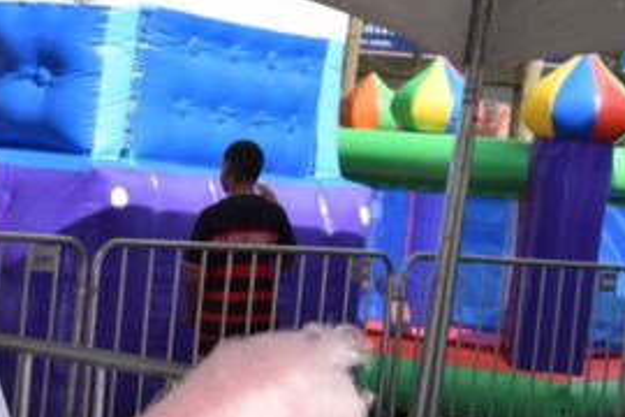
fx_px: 2506
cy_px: 254
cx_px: -197
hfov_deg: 13.7
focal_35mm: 144
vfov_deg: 9.5
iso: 100
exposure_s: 1/200
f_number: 9
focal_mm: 35
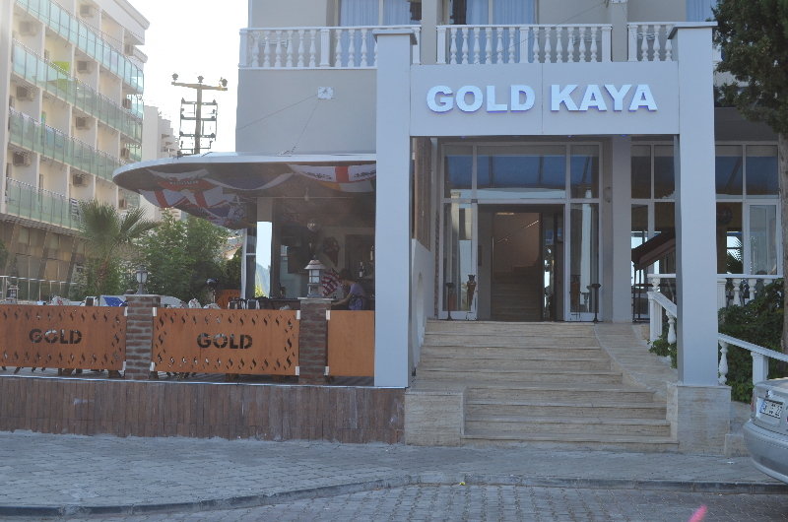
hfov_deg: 46.5
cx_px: 394
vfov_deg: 31.8
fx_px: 917
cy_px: 261
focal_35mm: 42
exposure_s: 1/250
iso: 200
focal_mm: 28
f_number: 8
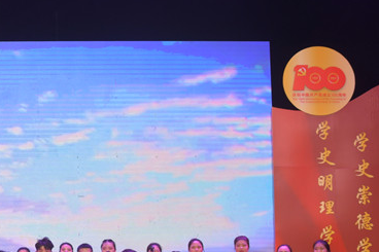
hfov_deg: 16.1
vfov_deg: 11.0
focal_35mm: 124
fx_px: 1305
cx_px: -14
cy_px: 205
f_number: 4.2
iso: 500
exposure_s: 1/100
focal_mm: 38
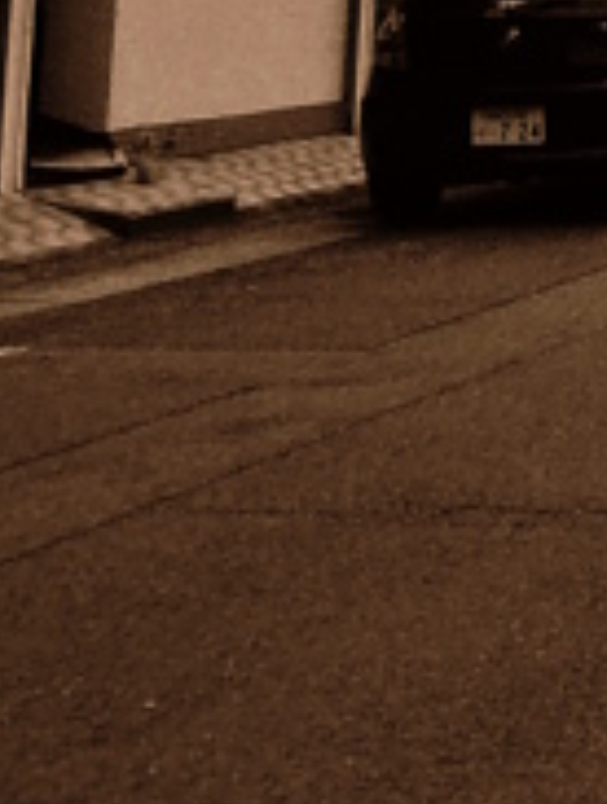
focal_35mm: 134
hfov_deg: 9.6
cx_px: 1531
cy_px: -325
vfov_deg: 14.0
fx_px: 3122
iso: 100
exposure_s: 1/500
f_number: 2.8
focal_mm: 4.3
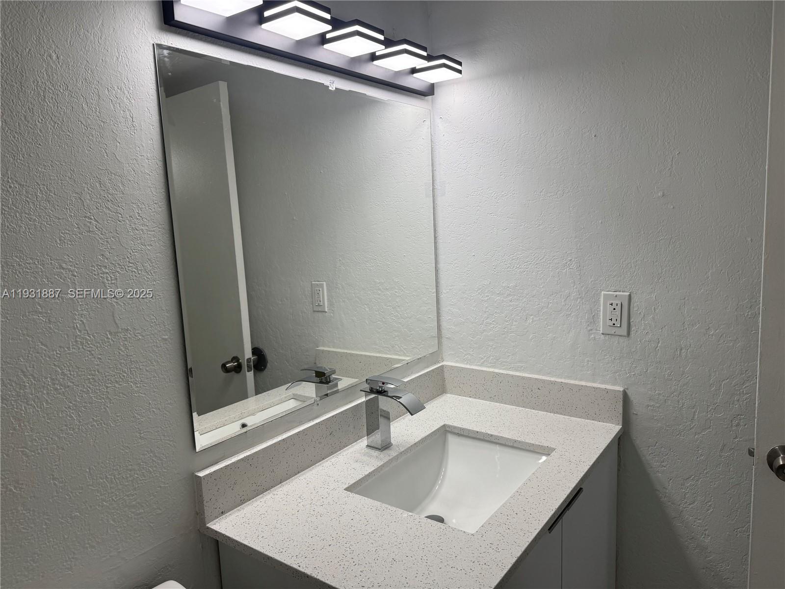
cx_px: 392
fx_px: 544
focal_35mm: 24
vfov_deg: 56.8
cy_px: 294
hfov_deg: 71.6
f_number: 1.78
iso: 80
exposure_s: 1/360
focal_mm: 6.76
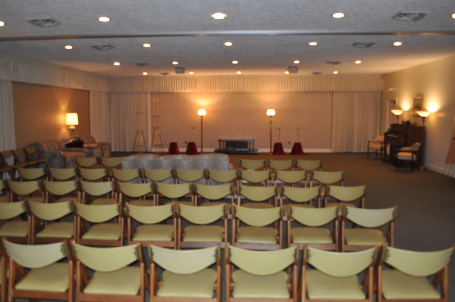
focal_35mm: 30
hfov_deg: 62.0
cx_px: 228
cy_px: 151
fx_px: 379
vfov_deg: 43.5
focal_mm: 20
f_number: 3.8
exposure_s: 1/60
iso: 800
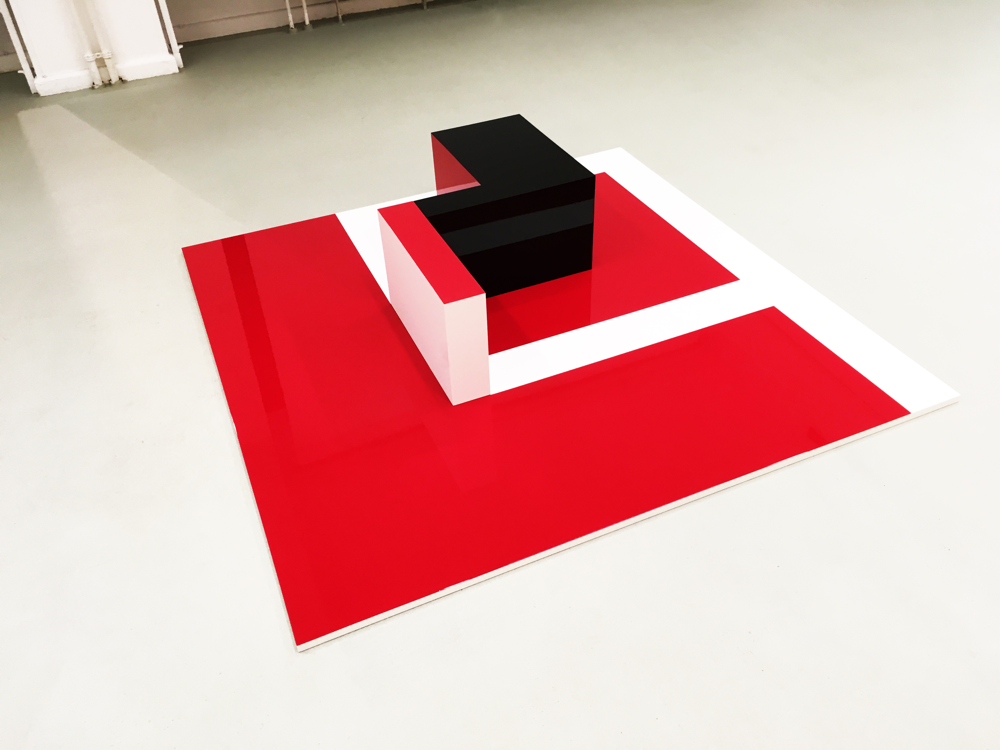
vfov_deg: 48.2
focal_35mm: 29
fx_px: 838
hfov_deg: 61.7
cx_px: 500
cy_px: 375
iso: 40
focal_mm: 4.15
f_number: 2.2
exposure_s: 1/33
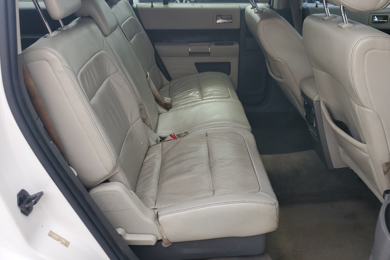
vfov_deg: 41.9
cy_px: 93
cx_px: 203
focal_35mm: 31
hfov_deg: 60.3
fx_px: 336
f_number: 1.5
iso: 50
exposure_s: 1/625
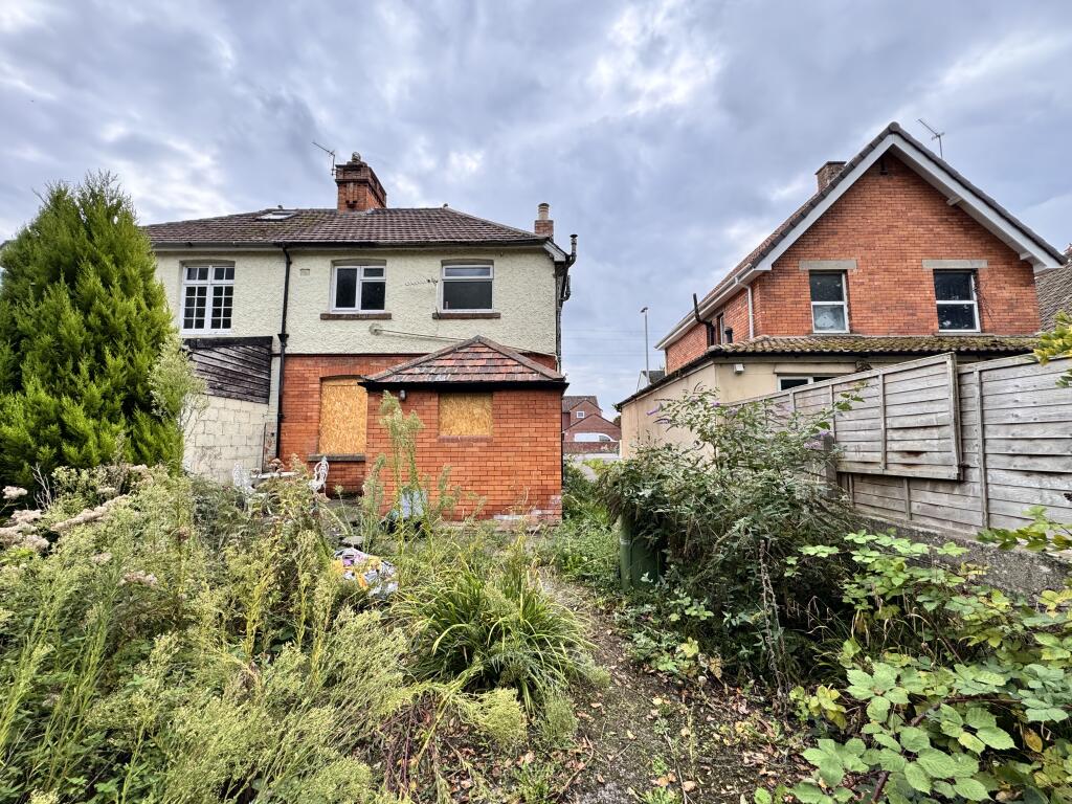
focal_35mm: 14
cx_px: 536
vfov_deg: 85.7
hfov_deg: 102.1
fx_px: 434
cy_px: 402
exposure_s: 1/556
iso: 50
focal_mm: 2.22
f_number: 2.2
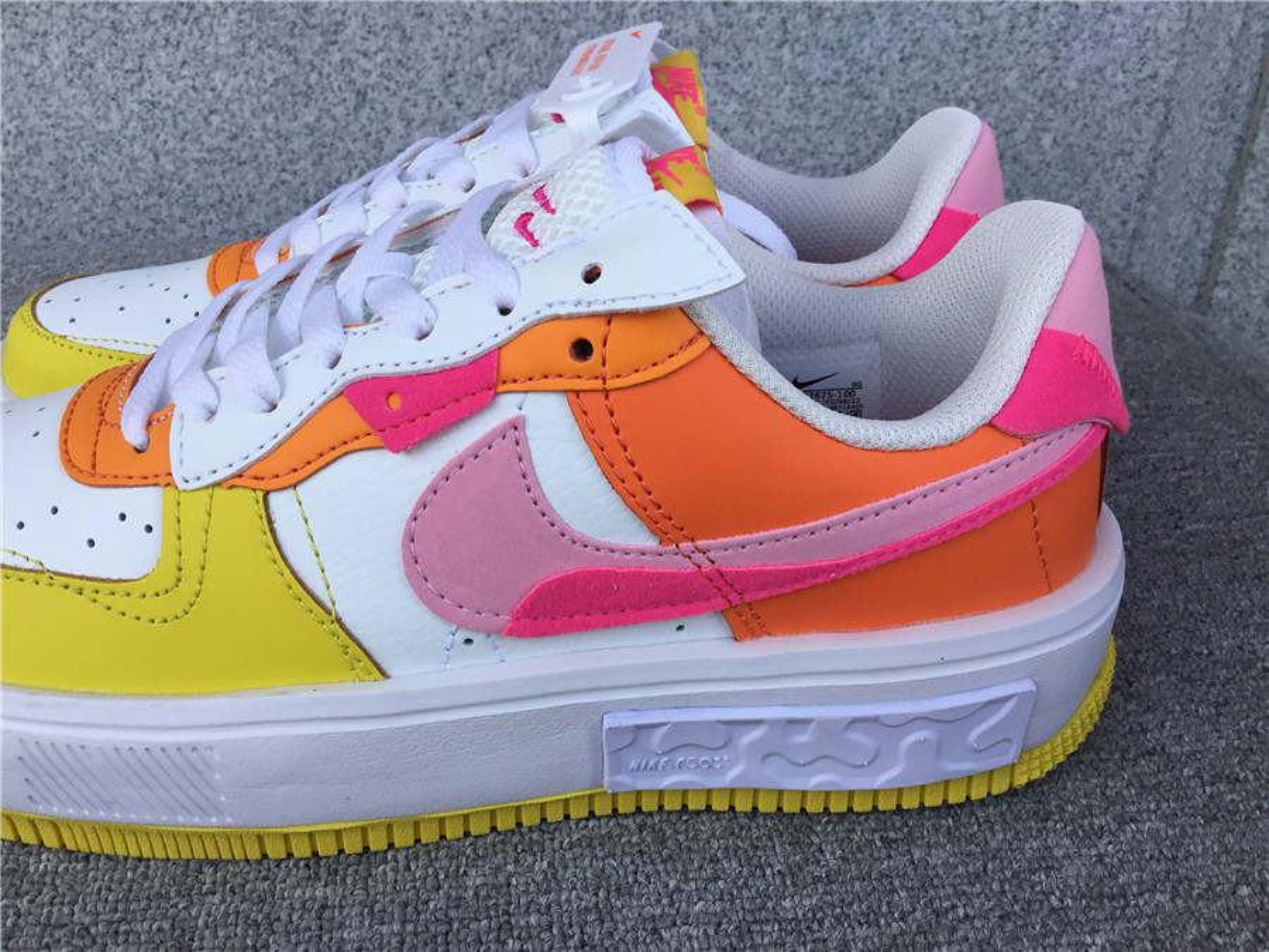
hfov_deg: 58.4
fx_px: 1136
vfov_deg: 45.4
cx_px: 634
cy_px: 476
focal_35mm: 31
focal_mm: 3.3
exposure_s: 1/485
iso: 25
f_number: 2.4
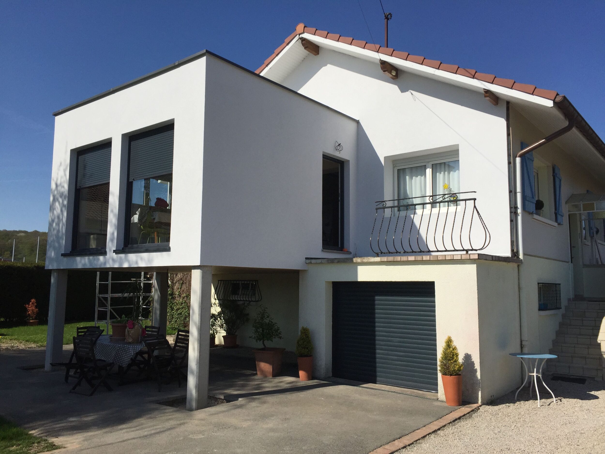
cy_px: 227
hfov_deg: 61.7
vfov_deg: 48.2
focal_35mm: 29
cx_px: 302
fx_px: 507
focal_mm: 4.15
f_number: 2.2
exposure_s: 1/4950
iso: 32
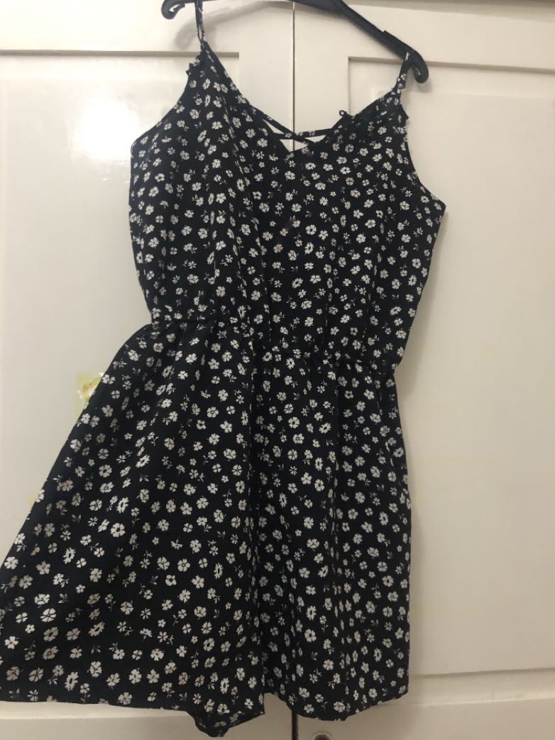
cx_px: 282
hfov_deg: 48.2
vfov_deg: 61.7
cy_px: 373
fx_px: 620
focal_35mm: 29
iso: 100
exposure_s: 1/4
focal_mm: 4
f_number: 1.8
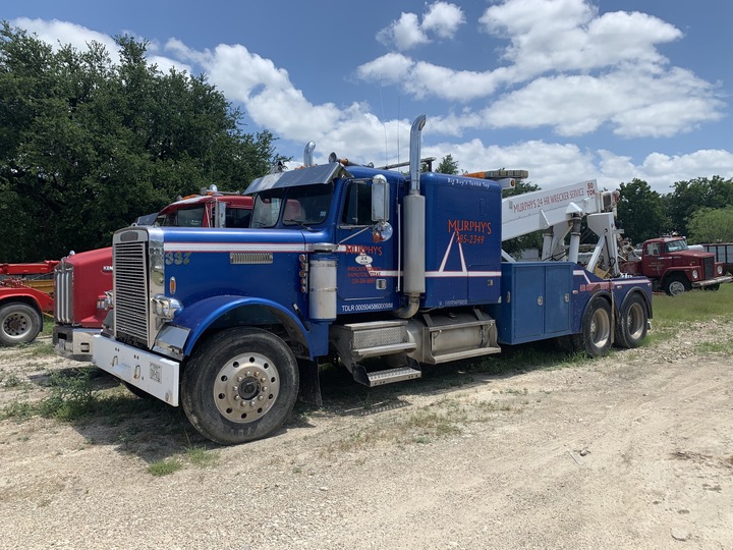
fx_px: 551
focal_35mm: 26
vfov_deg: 53.1
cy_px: 275
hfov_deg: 67.3
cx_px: 366
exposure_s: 1/2994
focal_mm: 4.25
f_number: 1.8
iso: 25
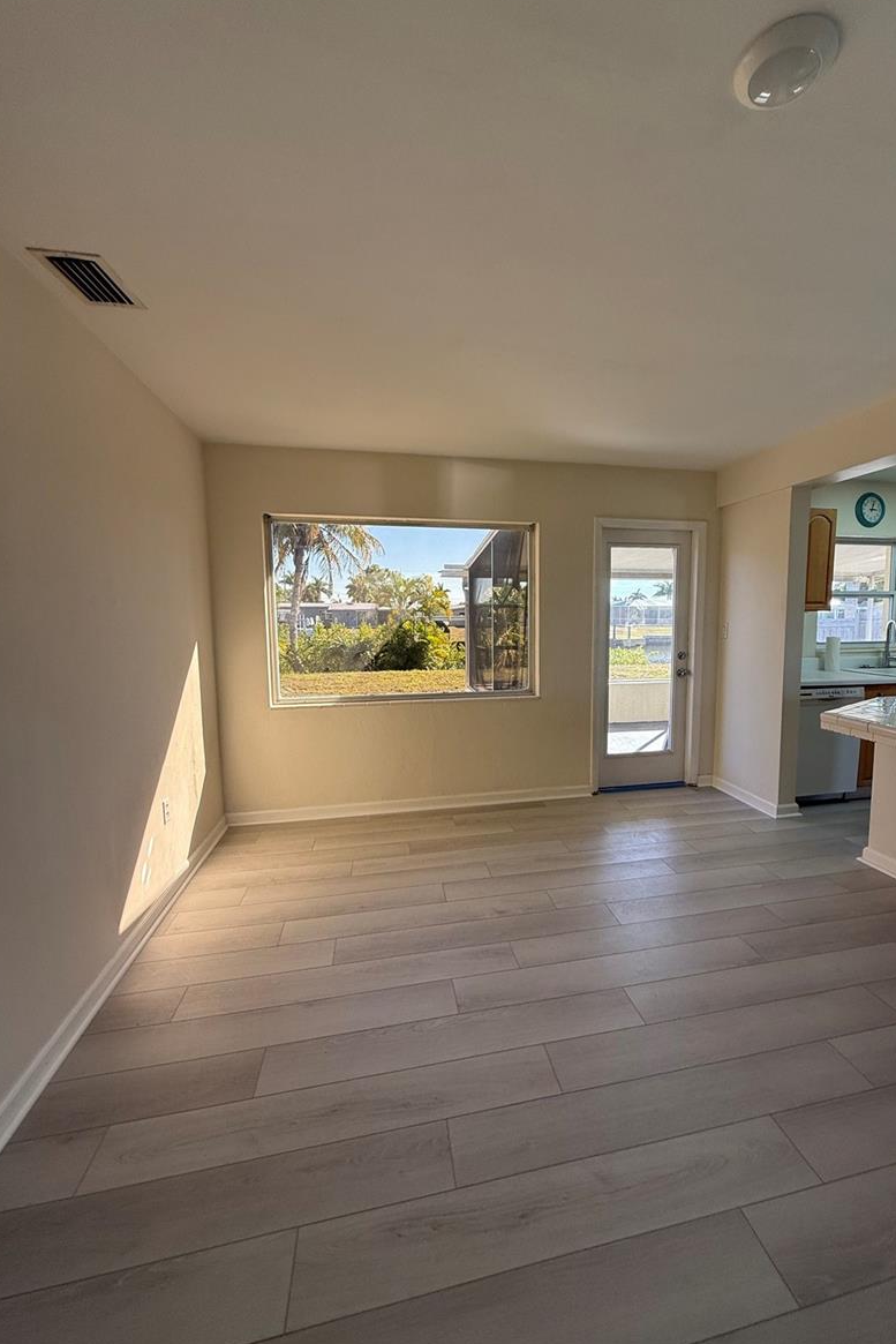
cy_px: 675
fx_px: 560
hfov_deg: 77.0
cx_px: 504
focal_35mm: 15
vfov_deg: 100.4
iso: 64
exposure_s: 1/200
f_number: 2.2
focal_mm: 2.22
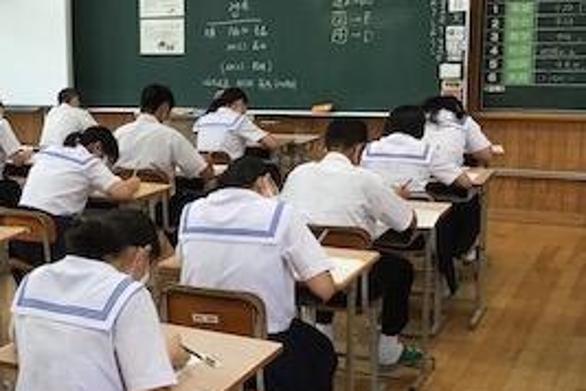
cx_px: 101
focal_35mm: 58
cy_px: 185
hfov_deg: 33.3
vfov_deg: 23.4
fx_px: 944
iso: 25
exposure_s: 1/30
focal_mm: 3.3
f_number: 2.4
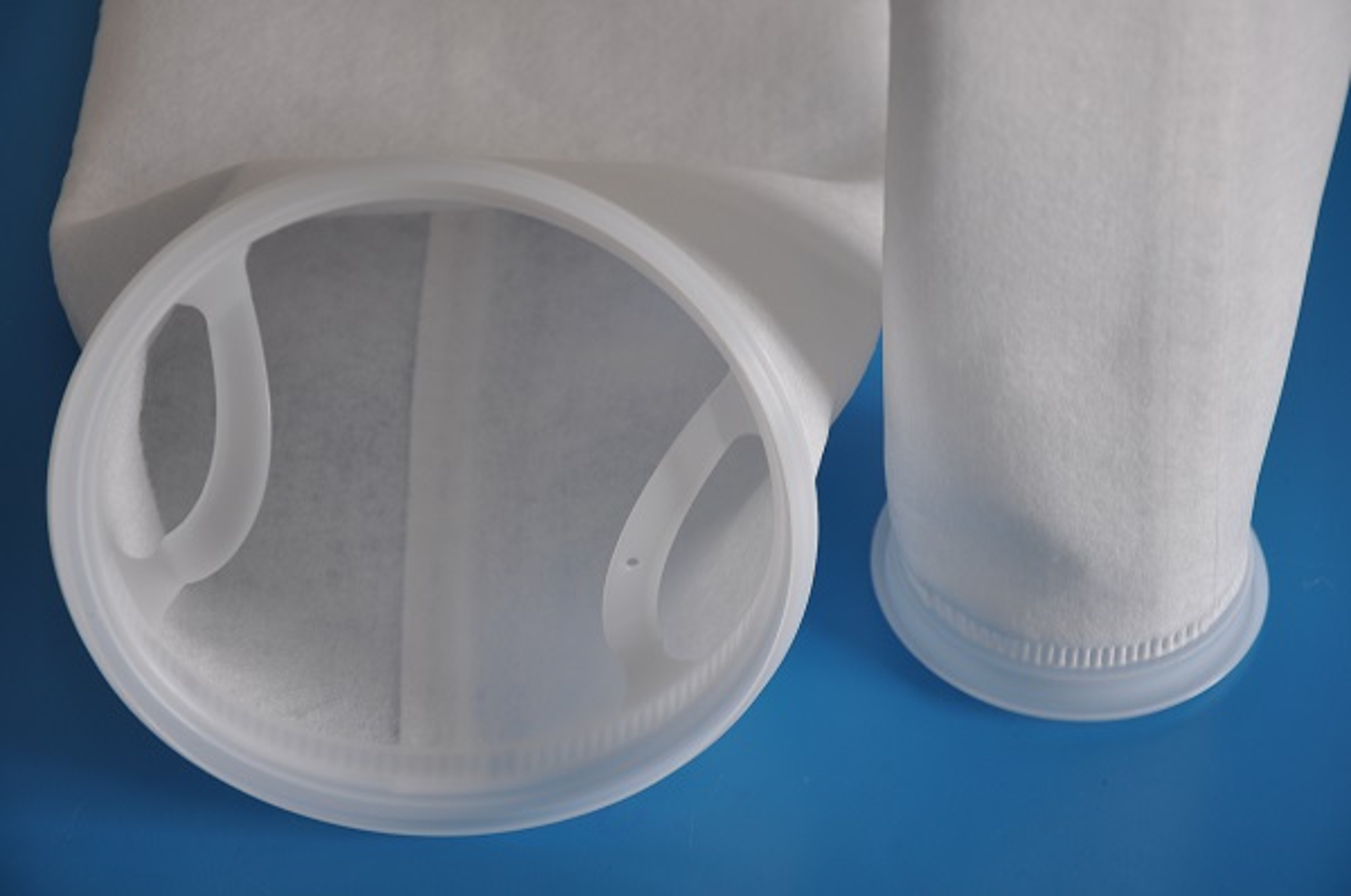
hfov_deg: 21.9
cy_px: 448
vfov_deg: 14.7
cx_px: 676
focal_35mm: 93
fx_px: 3484
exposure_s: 1/13
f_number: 5.3
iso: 200
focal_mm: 62
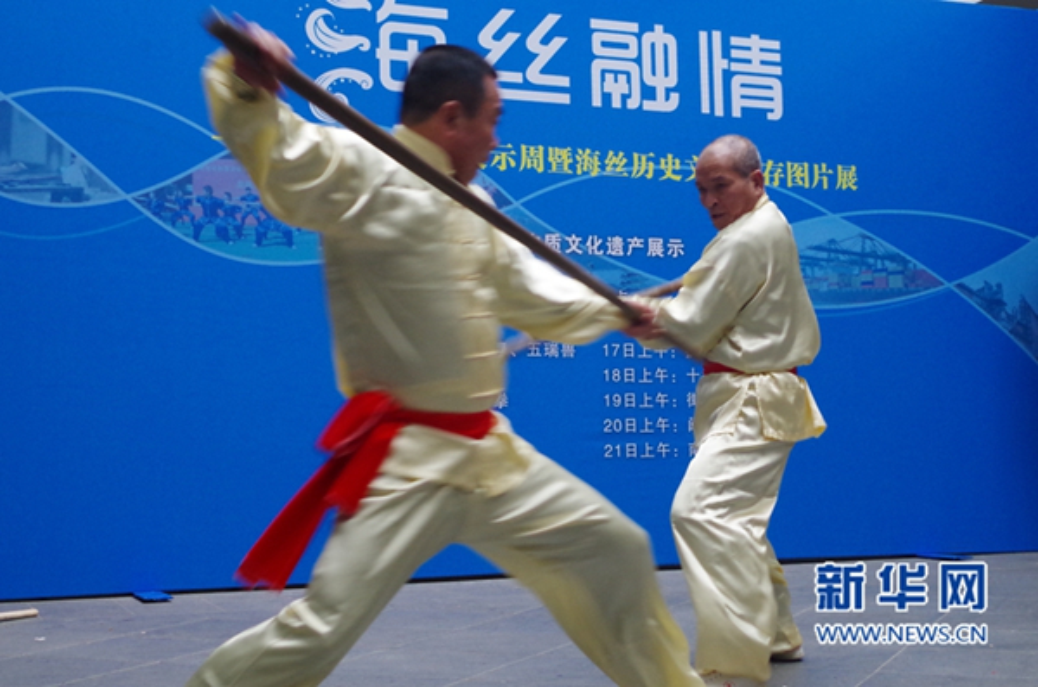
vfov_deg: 25.9
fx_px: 1496
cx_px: 519
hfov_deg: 38.3
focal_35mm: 52
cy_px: 344
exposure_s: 1/60
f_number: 7.1
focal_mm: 35
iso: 1600
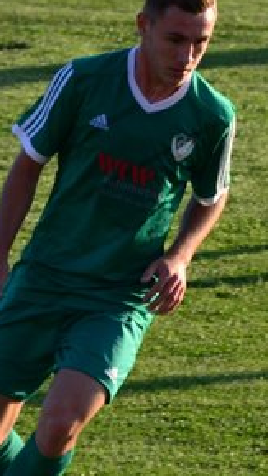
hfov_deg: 1.2
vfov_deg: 2.2
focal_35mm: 977
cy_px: 420
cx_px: 620
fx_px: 12318
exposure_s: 1/500
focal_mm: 200
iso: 250
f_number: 5.3
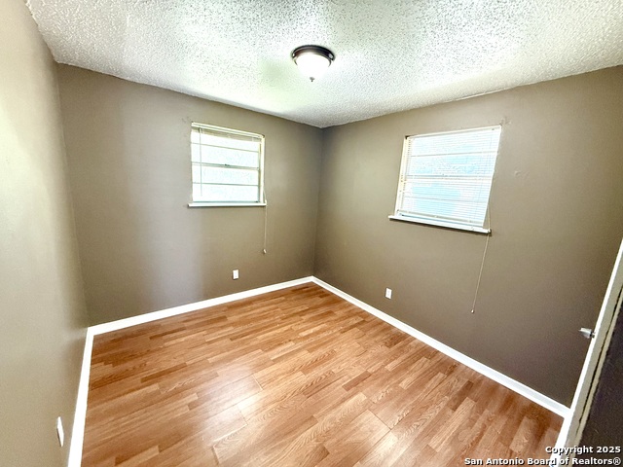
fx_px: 252
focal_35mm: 14
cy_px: 234
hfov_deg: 102.1
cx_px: 312
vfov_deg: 85.7
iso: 500
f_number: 2.2
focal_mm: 2.22
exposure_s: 1/60
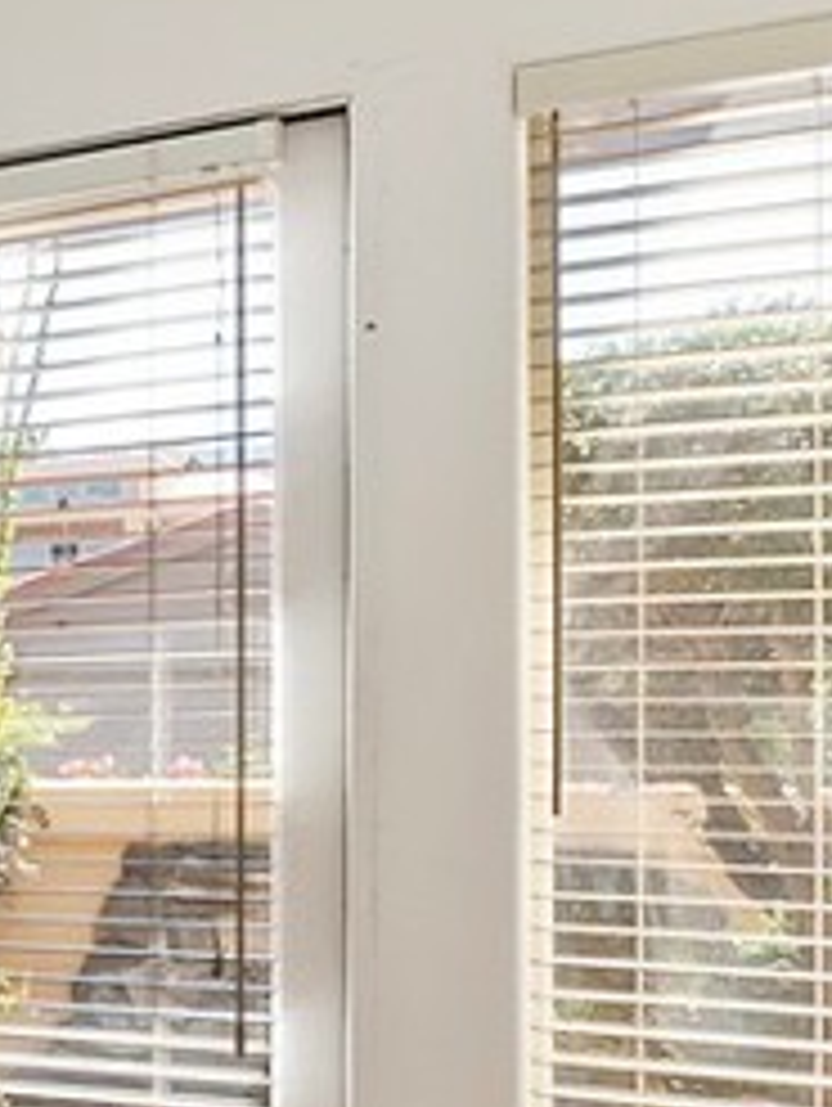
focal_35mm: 60
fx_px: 1919
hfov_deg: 16.3
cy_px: 695
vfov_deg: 32.0
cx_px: -985
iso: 400
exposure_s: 1/30
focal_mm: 10
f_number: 11
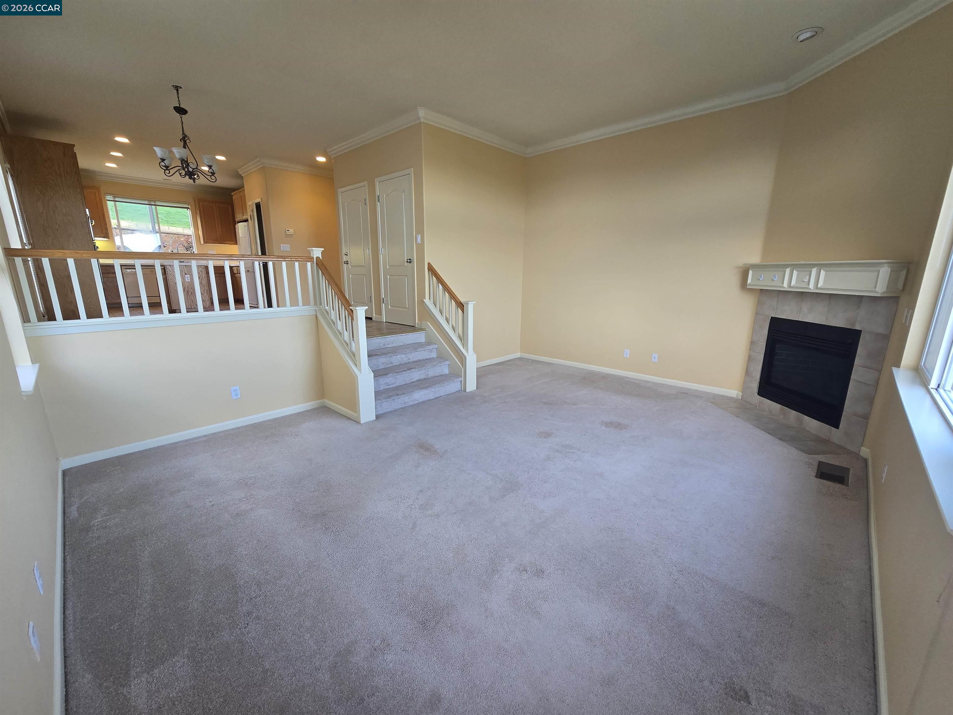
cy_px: 358
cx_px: 476
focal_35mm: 13
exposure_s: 1/60
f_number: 2.2
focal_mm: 2.2
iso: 100
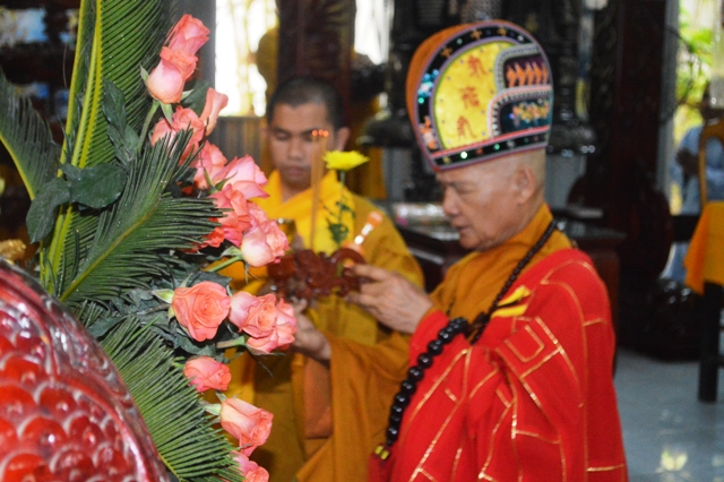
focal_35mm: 72
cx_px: 362
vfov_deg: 18.9
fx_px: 1447
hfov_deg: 28.1
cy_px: 241
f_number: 5.6
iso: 3200
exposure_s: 1/60
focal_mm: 48
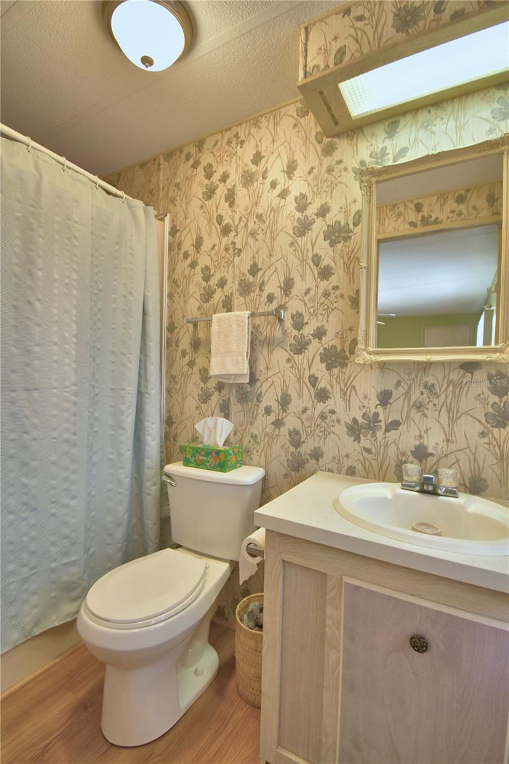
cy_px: 382
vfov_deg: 100.4
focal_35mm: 15
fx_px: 318
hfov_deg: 77.3
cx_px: 254
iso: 560
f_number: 4.5
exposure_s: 1/30
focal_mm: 10
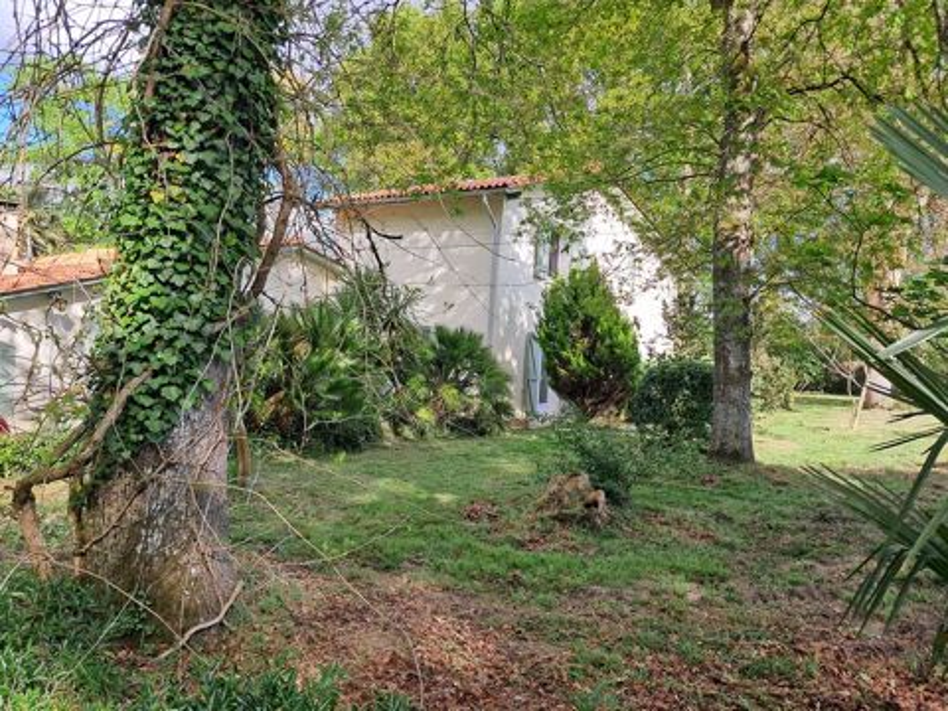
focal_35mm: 27
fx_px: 739
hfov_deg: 65.3
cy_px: 356
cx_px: 474
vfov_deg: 51.4
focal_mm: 4
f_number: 1.8
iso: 50
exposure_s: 1/193
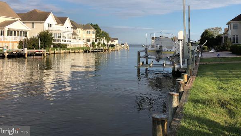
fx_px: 211
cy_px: 39
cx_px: 128
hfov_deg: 59.4
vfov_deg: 35.1
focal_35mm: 33
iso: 20
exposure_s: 1/1600
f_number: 1.8
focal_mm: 3.99
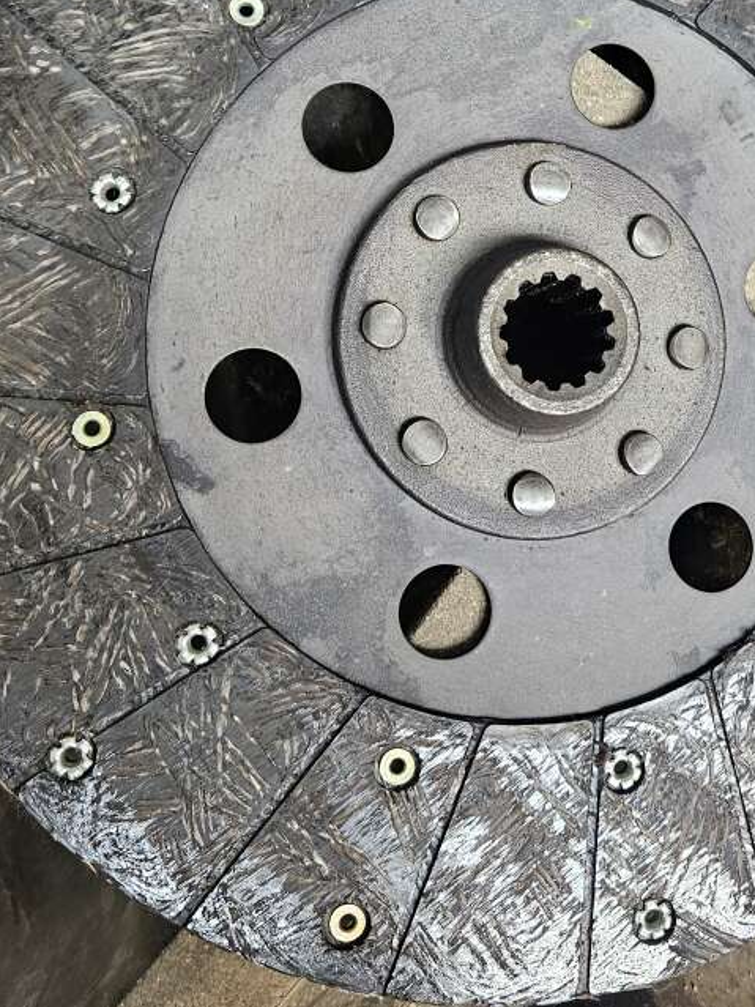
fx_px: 1396
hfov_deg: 29.9
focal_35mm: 48
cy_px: 303
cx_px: 547
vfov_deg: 39.0
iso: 200
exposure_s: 1/180
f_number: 1.8
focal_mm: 5.4
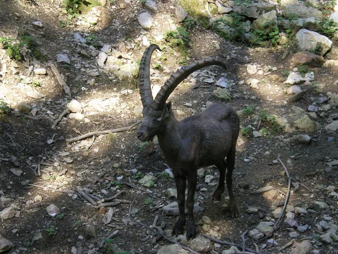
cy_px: 127
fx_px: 1113
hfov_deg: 17.3
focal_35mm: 114
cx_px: 169
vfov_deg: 13.0
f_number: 5.9
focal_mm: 18.9
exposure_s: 1/80
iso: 400
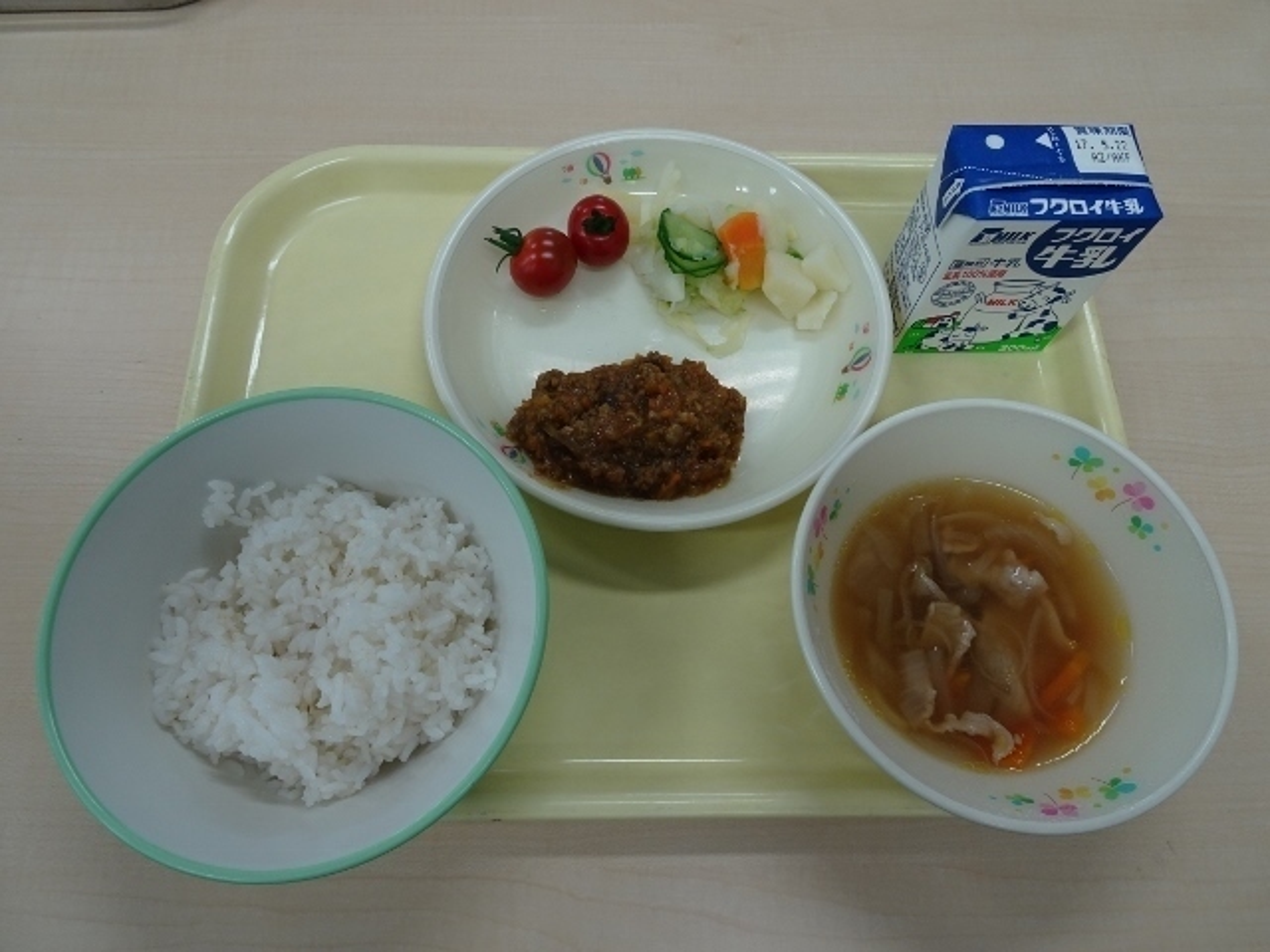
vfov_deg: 56.8
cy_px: 476
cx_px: 635
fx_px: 881
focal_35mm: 24
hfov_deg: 71.6
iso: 80
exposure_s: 1/50
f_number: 3.5
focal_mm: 4.1
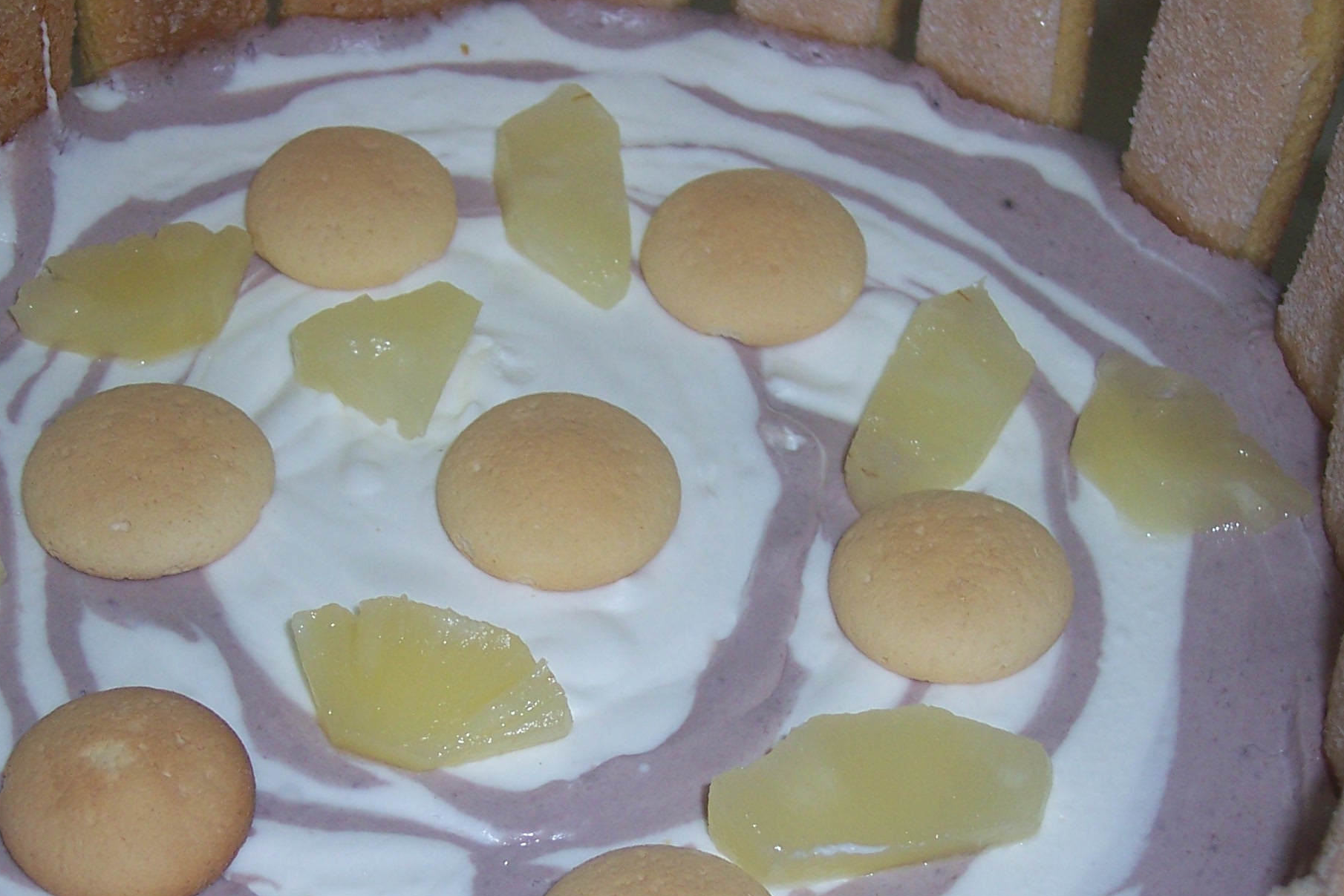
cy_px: 578
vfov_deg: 21.2
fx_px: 2389
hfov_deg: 31.4
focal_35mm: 64
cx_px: 556
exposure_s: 1/60
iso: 100
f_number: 2.8
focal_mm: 8
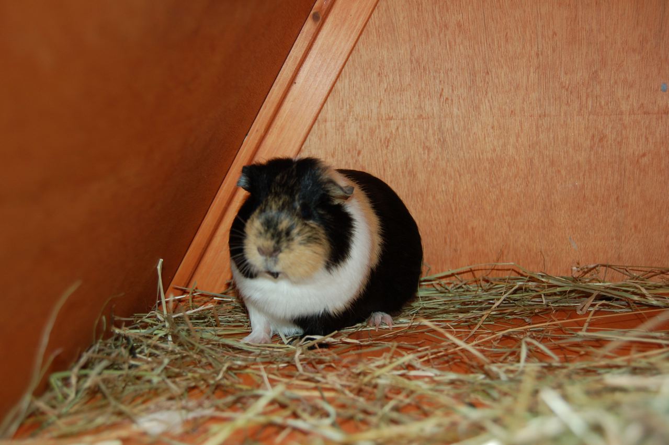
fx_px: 836
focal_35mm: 45
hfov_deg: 43.6
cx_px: 334
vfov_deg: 29.8
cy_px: 222
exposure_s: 1/60
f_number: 4.2
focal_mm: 30
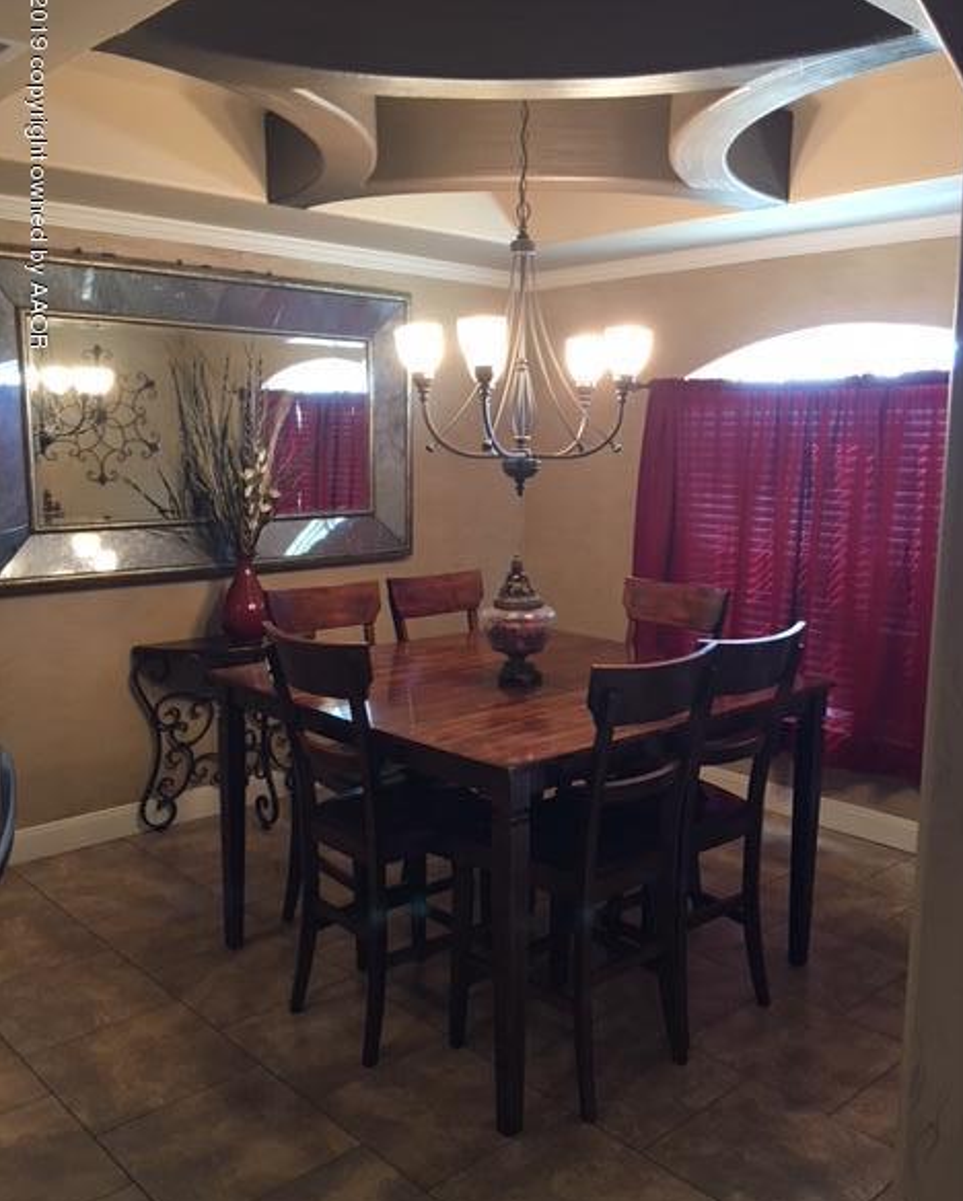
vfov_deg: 57.1
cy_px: 621
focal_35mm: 31
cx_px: 492
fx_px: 1103
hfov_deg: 47.2
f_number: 2.2
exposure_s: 1/15
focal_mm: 4.15
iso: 80
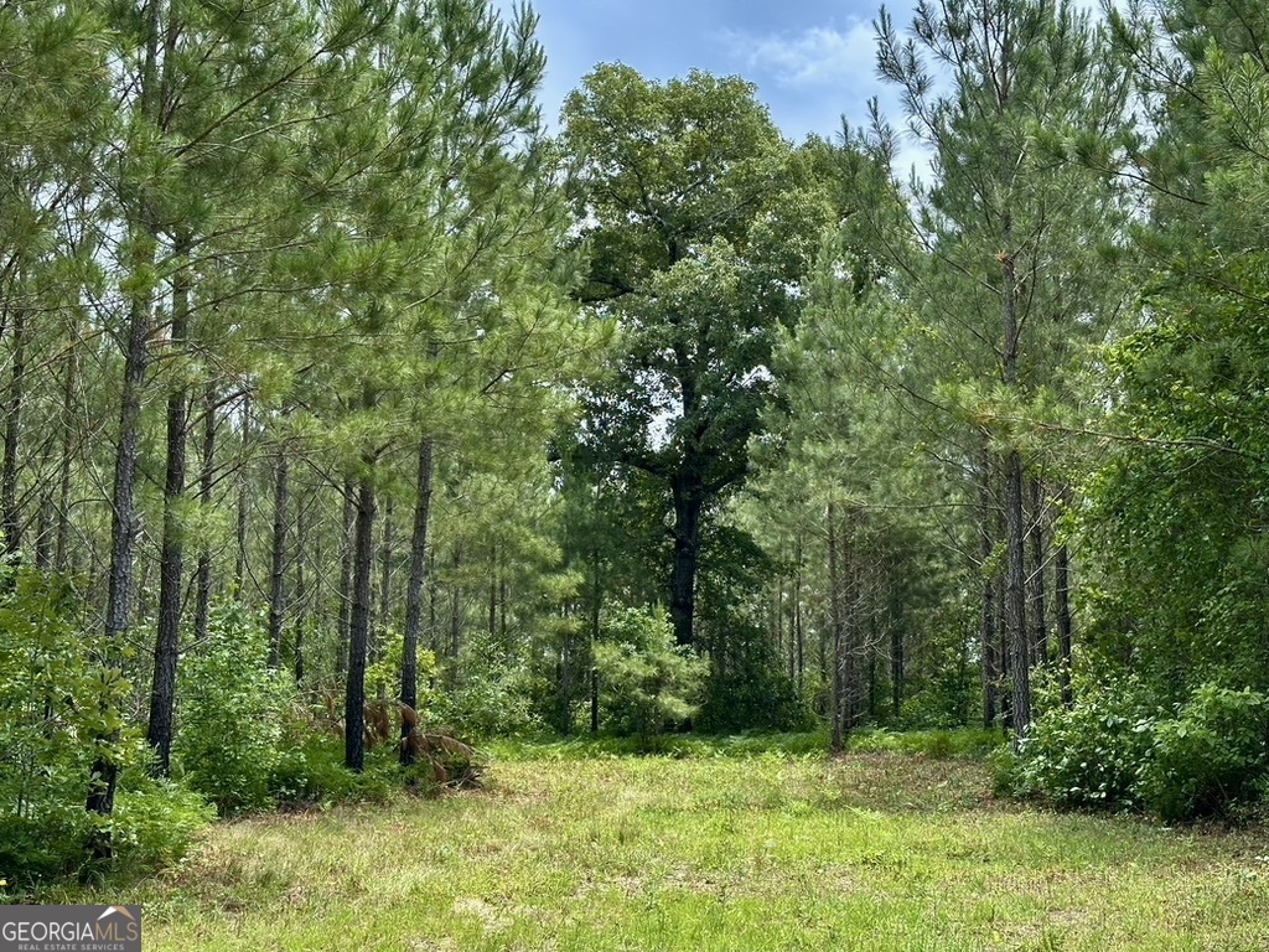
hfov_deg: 39.7
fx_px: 1760
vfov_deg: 30.3
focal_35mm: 48
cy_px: 476
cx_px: 634
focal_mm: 6.86
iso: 64
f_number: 1.78
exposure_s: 1/1953
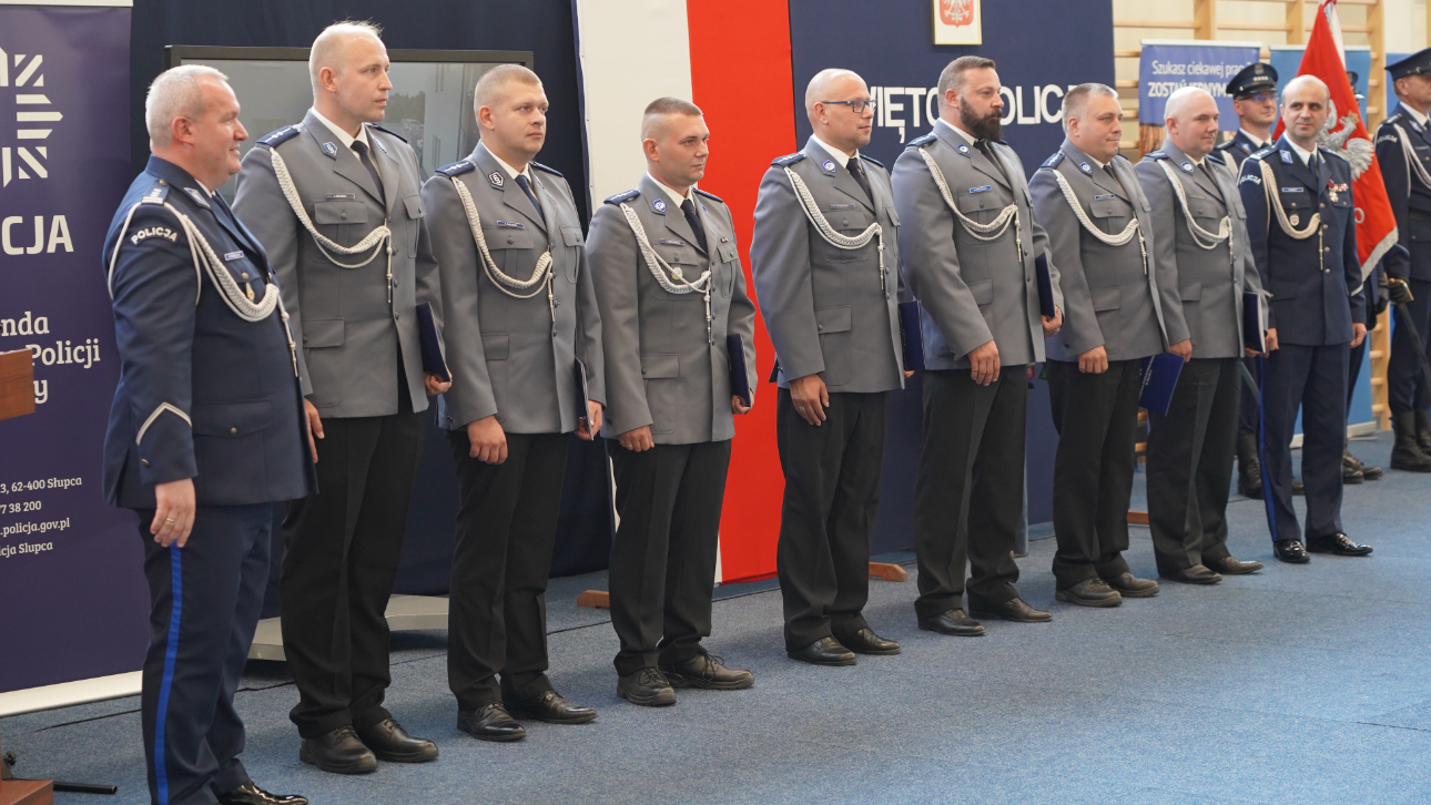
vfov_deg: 15.9
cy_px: 345
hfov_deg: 27.9
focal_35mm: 76
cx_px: 720
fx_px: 2884
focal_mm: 72
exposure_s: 1/160
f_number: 4
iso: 1600
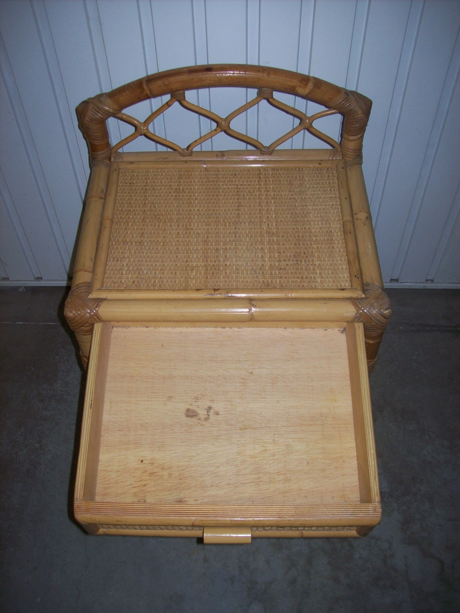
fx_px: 638
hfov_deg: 39.6
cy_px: 306
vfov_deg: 51.4
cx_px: 230
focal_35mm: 36
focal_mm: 6
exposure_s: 1/64
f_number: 2.7
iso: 80
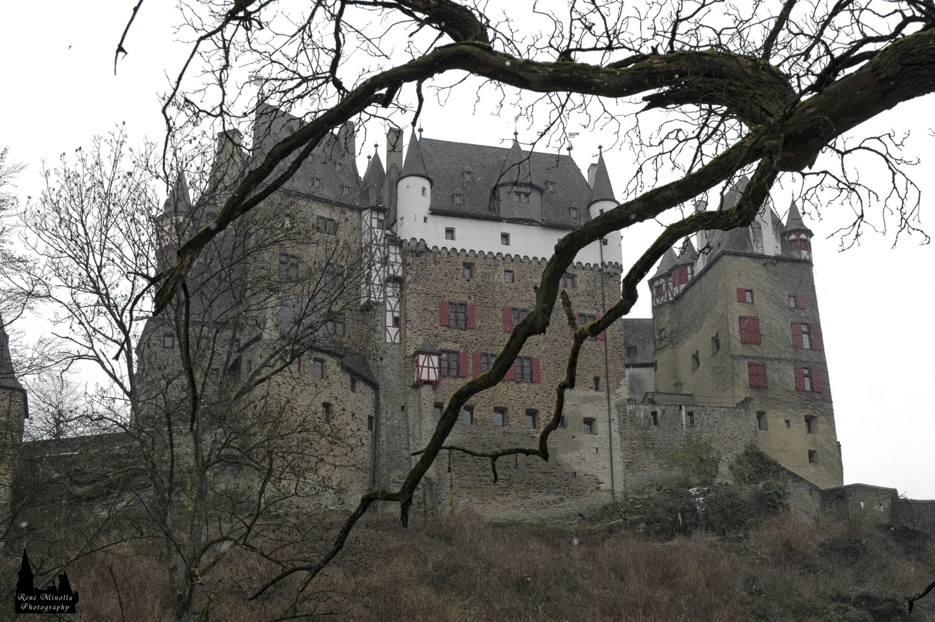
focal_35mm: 51
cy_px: 311
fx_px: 1323
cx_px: 468
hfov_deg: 38.9
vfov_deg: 26.4
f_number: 6.3
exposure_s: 1/160
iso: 200
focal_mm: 34
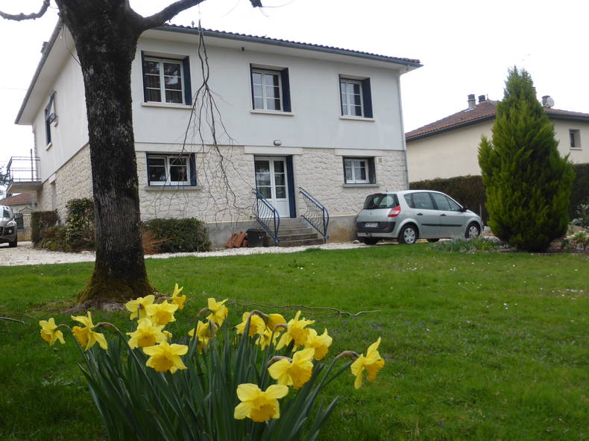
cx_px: 294
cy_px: 220
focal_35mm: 31
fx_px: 527
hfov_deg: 58.4
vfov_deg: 45.4
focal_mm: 5.4
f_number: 3.6
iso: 100
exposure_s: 1/60
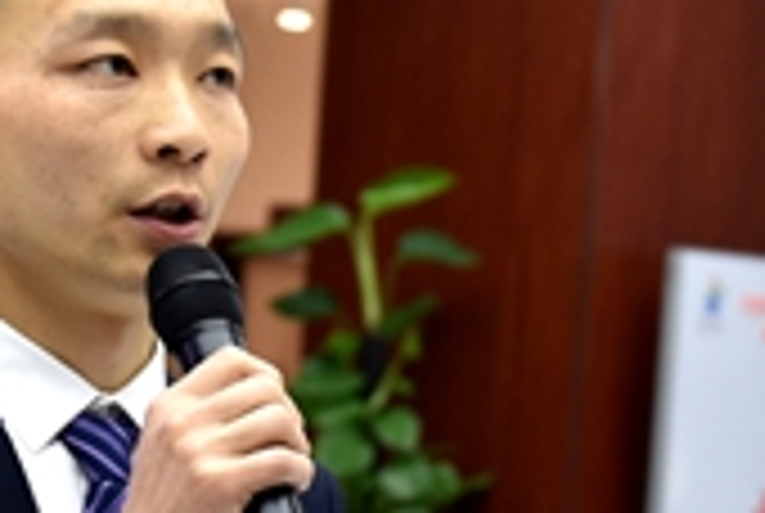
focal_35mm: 188
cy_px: 700
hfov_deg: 10.9
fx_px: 4002
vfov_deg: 7.2
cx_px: 482
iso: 400
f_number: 4
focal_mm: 50
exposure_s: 1/60
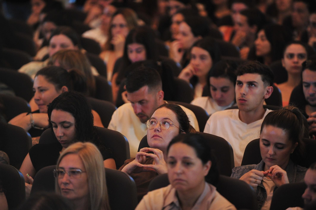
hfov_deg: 10.3
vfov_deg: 6.9
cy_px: 105
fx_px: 1755
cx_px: 158
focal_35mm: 200
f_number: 2.8
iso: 3200
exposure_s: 1/60
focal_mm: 200
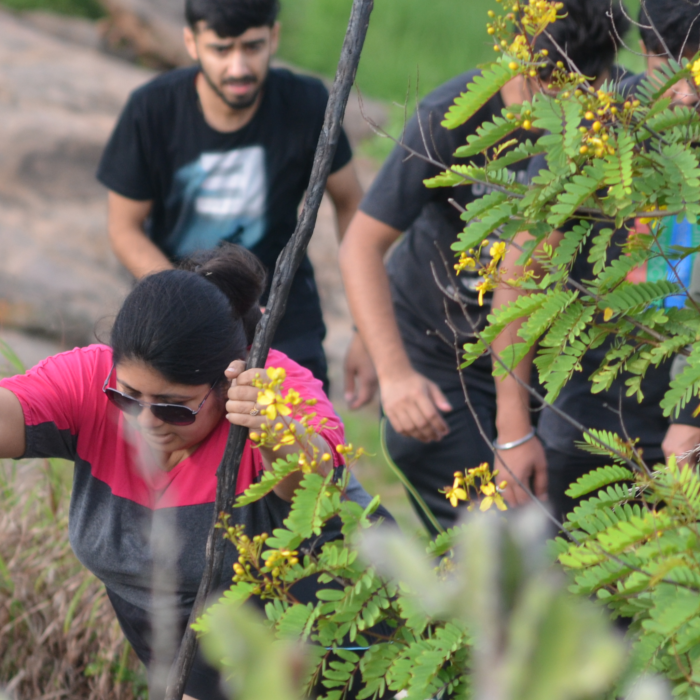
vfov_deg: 4.2
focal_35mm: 413
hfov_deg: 4.2
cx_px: 101
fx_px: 9449
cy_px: 247
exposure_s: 1/500
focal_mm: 135
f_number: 5.6
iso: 400
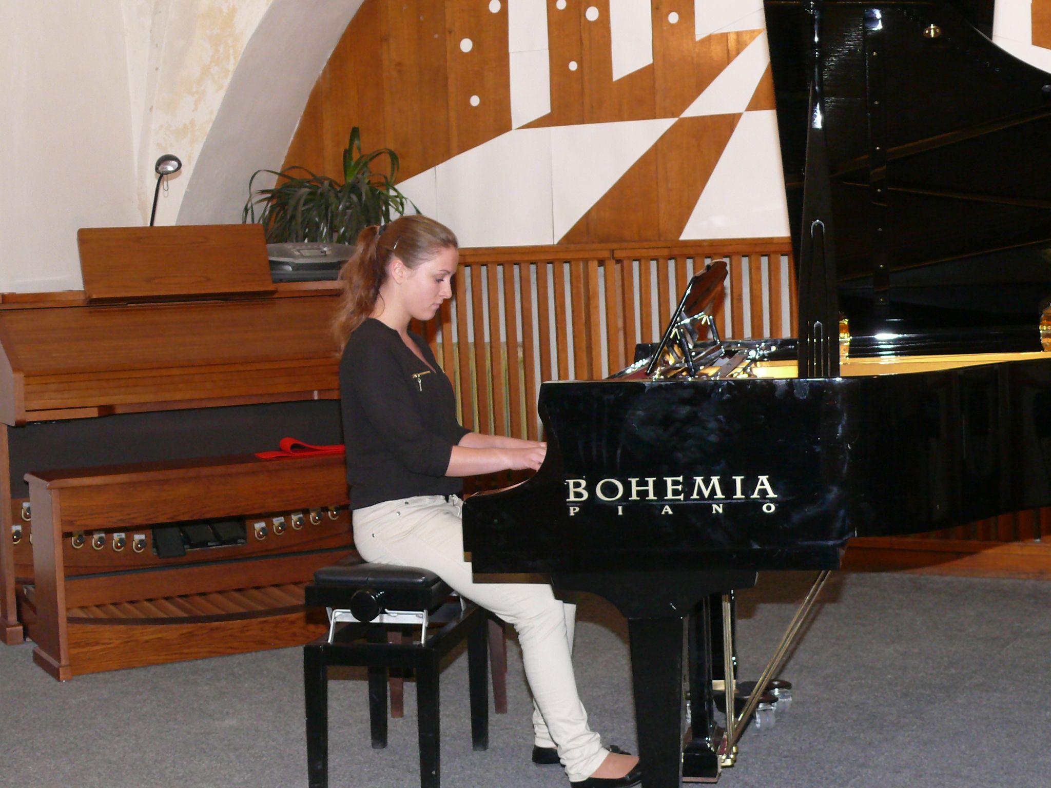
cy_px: 394
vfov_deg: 23.3
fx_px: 1913
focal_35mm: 63
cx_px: 526
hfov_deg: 30.7
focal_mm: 10.3
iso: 200
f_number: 3.2
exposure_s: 1/30
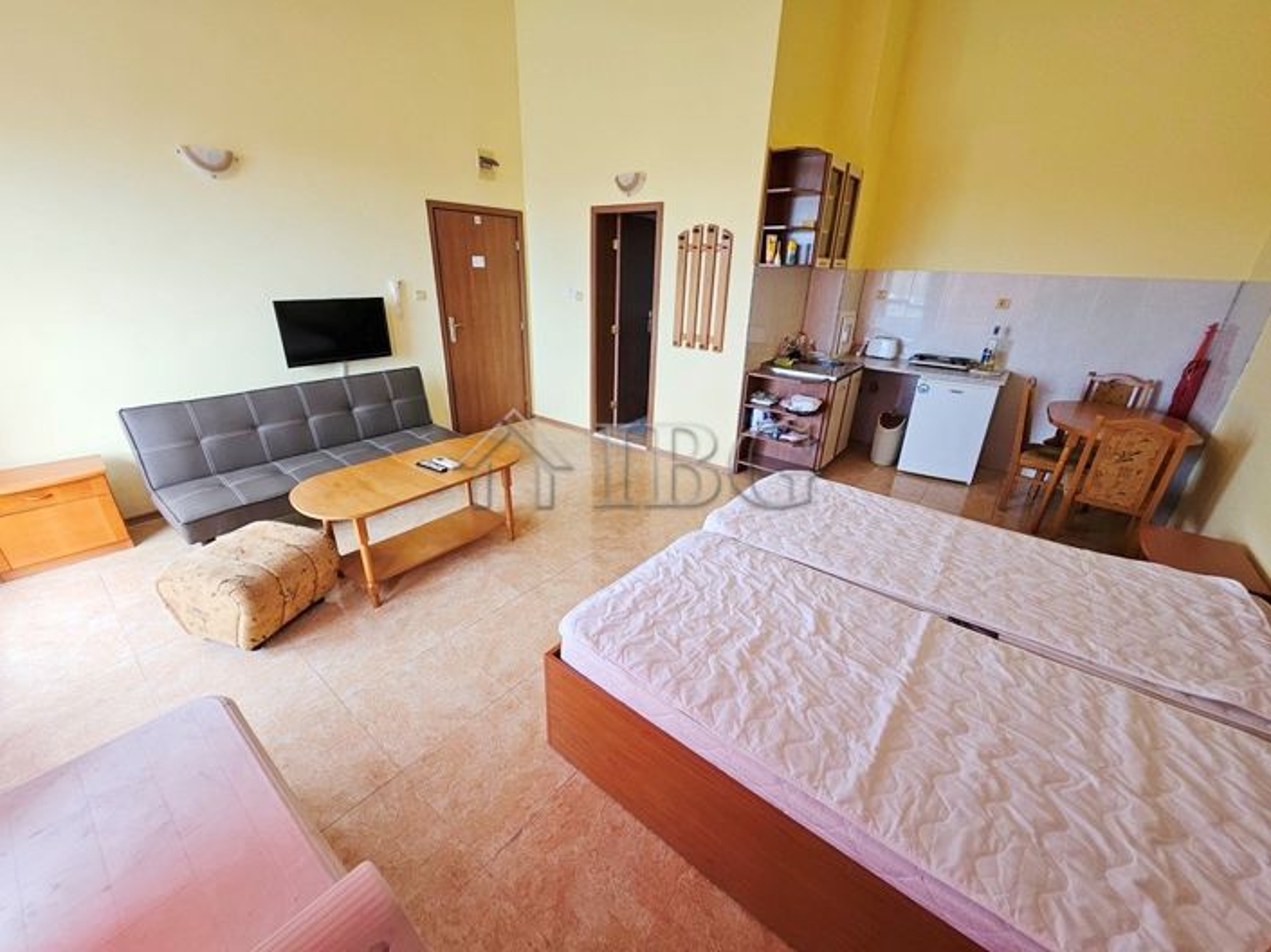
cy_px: 476
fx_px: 477
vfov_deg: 89.9
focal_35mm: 13
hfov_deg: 106.2
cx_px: 636
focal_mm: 1.7
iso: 80
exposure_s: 1/50
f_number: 2.2
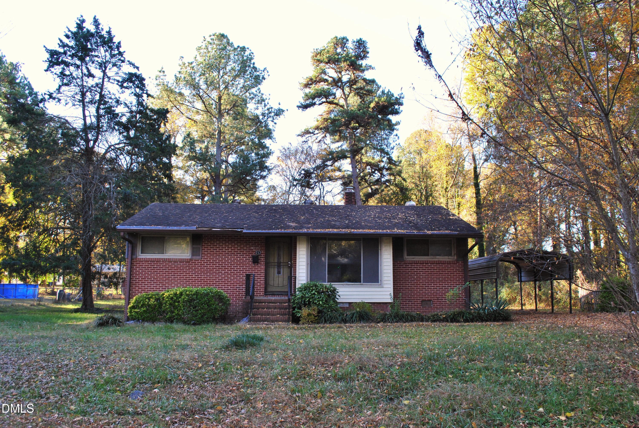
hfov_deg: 61.9
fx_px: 533
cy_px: 214
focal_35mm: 30
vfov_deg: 43.7
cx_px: 320
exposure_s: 1/60
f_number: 7.1
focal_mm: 20
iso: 200
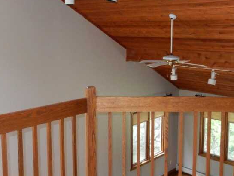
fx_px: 318
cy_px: 63
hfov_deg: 40.4
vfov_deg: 30.7
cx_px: 120
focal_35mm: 47
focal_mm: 4.5
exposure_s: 1/30
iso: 400
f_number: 3.7
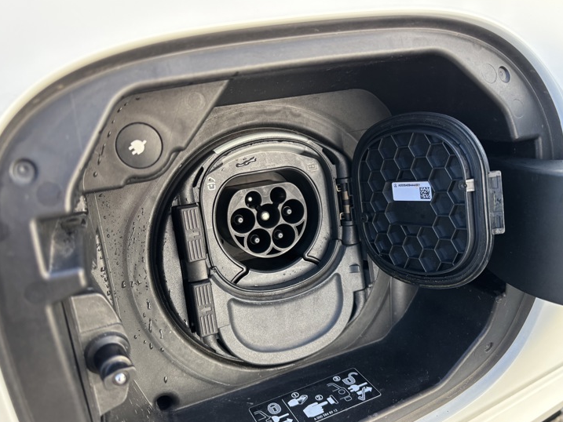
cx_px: 272
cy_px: 217
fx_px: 472
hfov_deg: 61.6
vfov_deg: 48.2
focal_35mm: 29
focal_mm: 5.96
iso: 100
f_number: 1.6
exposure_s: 1/121
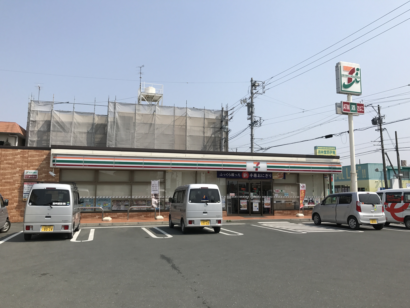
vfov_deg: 49.7
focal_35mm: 28
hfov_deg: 63.4
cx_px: 205
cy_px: 154
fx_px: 332
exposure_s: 1/3425
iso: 20
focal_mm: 3.99
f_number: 1.8
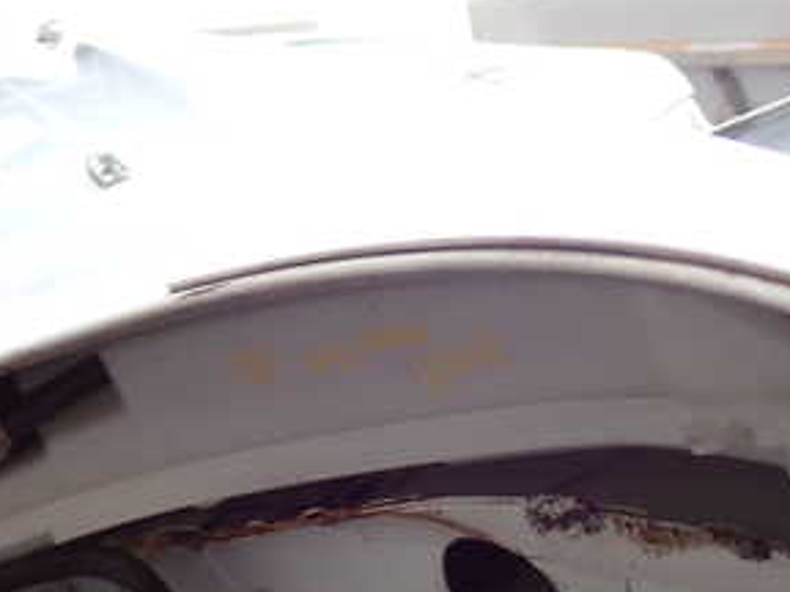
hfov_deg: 26.0
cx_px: 373
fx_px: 1712
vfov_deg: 19.5
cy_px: 452
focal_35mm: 75
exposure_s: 1/80
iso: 100
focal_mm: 6.37
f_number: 2.5
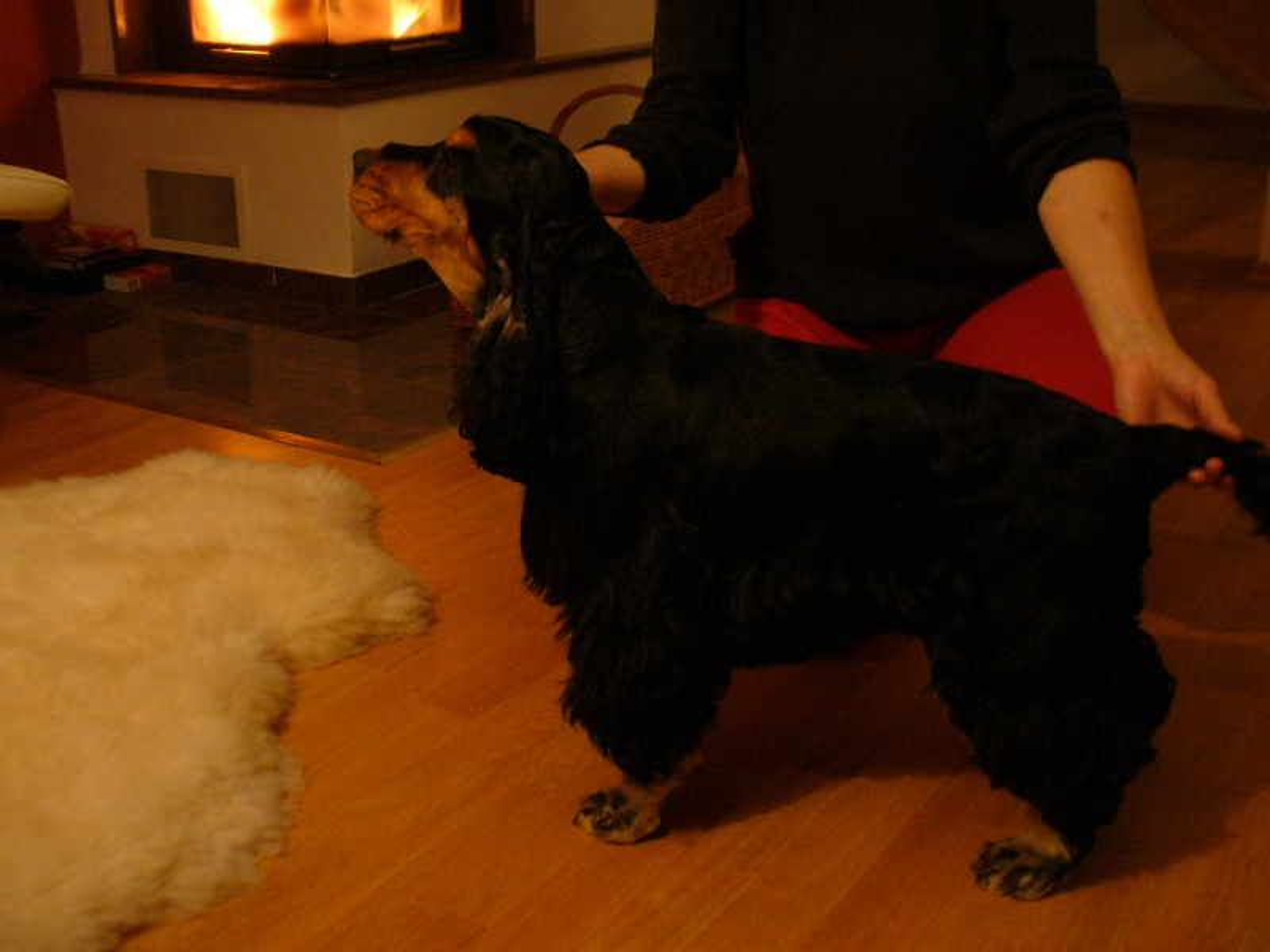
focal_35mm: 42
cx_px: 635
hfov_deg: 44.8
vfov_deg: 34.3
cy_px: 476
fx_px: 1541
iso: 200
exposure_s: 1/8
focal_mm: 7
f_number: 2.9
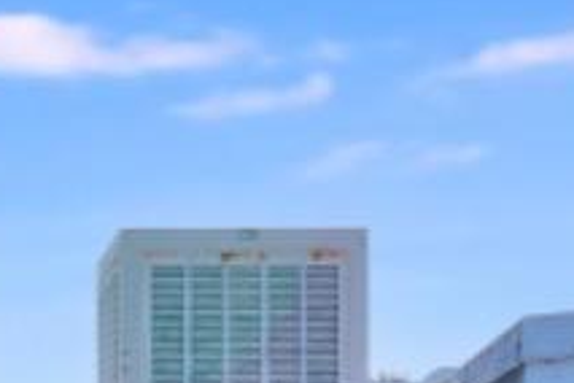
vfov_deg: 4.0
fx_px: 5277
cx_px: -129
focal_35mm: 331
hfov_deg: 6.2
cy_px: 1187
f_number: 8
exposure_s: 1/200
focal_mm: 47
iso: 100
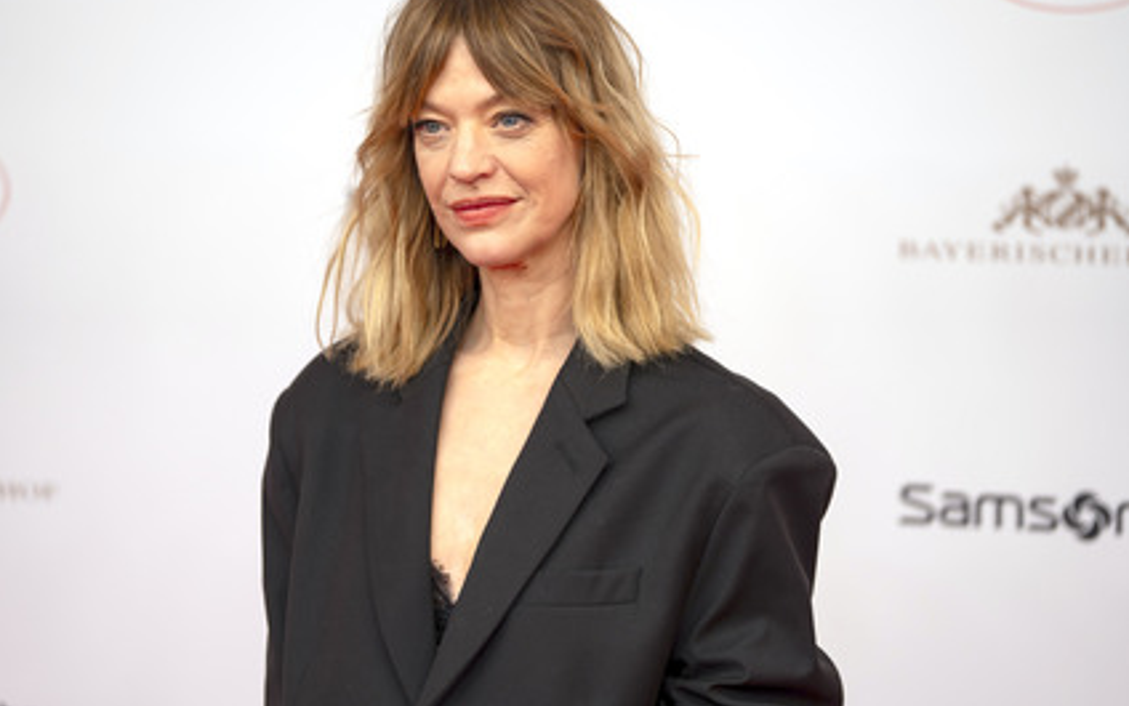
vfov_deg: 7.7
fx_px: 5261
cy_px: 317
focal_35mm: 171
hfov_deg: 12.2
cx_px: 533
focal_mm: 158
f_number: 2.8
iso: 100
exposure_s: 1/160
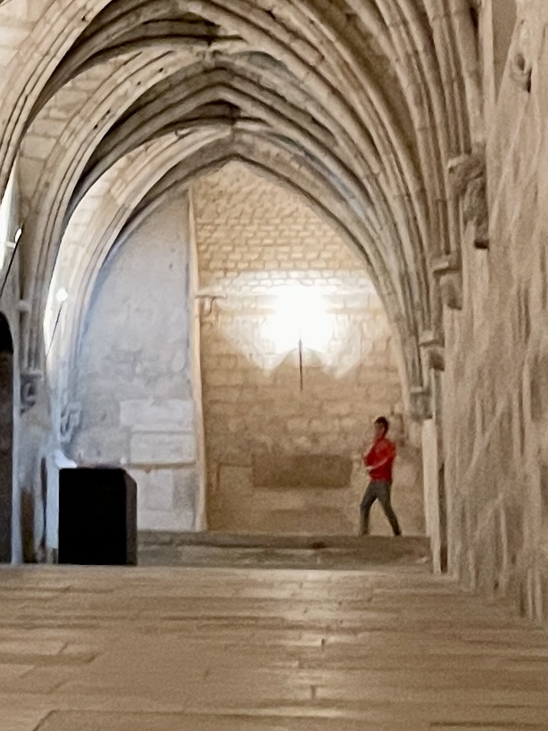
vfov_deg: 15.0
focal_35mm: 128
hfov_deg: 11.4
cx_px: -85
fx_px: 2702
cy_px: -92
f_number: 1.6
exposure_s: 1/25
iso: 500
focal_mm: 4.2
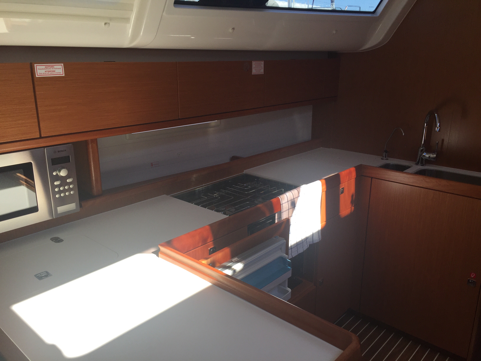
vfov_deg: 48.2
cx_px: 240
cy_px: 180
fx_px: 403
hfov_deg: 61.7
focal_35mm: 29
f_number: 2.2
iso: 32
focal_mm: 4.15
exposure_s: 1/471
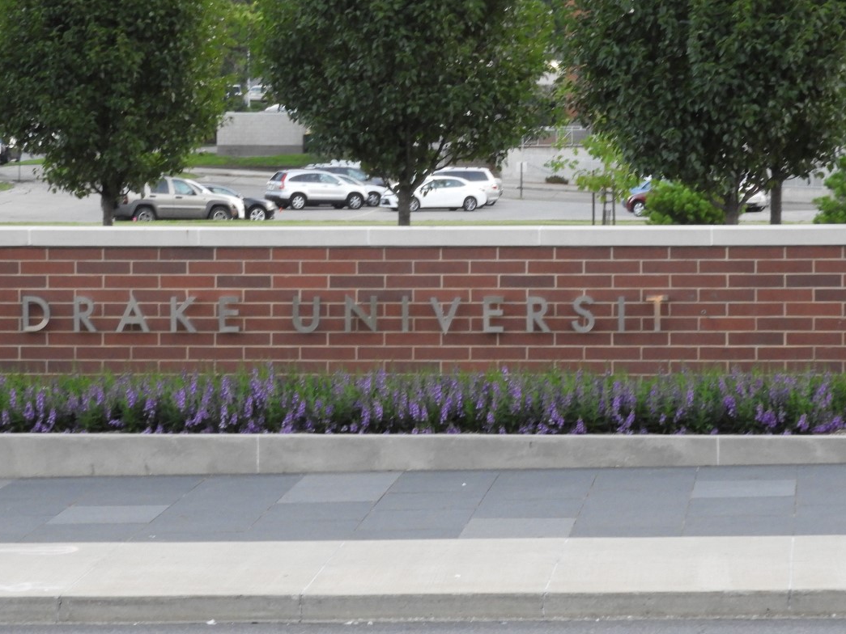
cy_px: 294
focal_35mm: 186
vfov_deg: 8.0
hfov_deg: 10.6
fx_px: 4546
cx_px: 383
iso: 400
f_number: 5
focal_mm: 24.2
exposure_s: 1/30
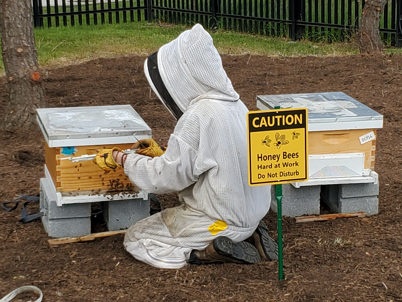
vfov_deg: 53.1
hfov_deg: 67.3
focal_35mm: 26
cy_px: 151
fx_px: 302
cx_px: 201
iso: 50
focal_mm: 4.3
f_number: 2.4
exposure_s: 1/1126
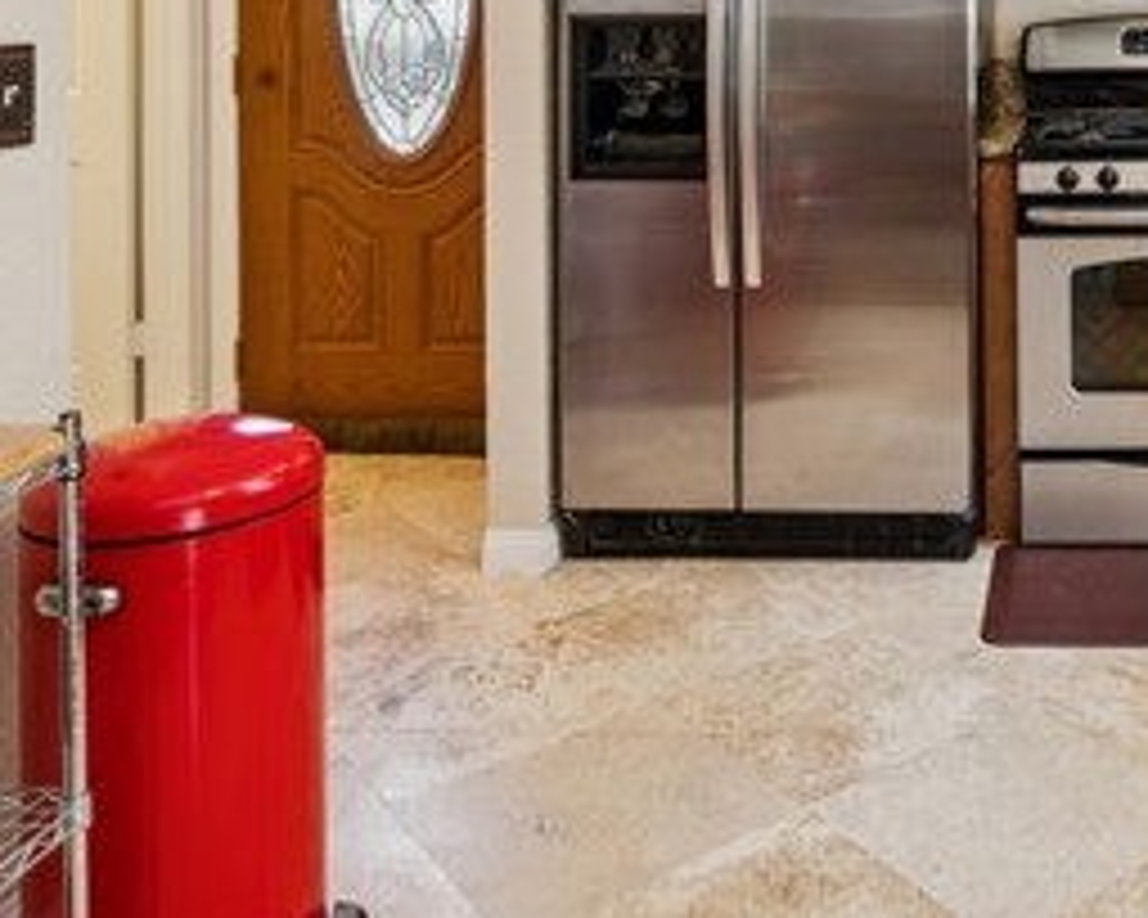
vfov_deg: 33.5
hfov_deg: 41.2
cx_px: 1044
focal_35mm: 41
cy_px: 9
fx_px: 1391
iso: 100
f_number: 13
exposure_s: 1
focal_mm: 17.4
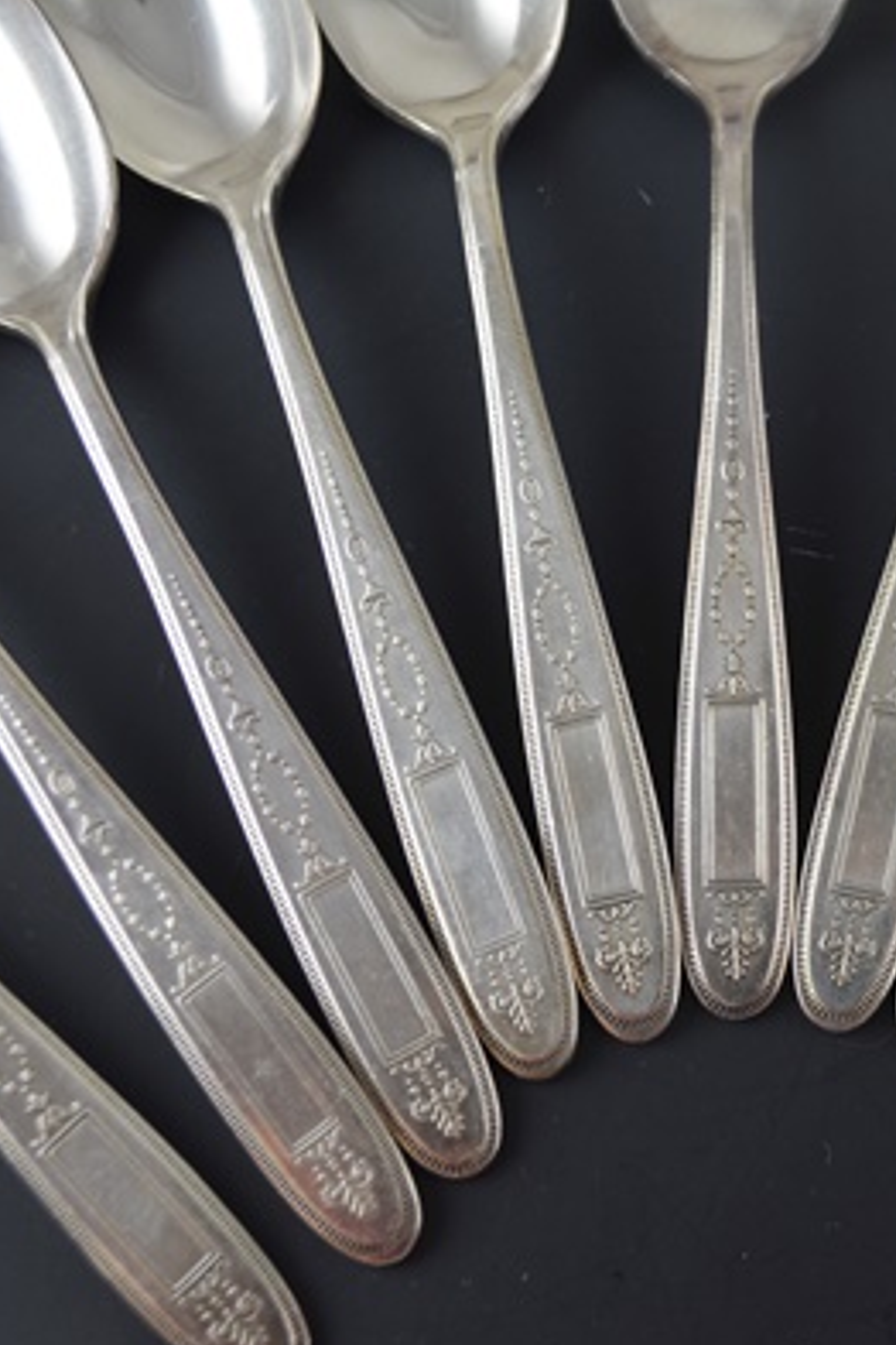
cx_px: 879
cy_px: 674
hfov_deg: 23.7
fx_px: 2053
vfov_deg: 36.2
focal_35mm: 55
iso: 400
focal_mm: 24
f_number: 5.6
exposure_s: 1/125
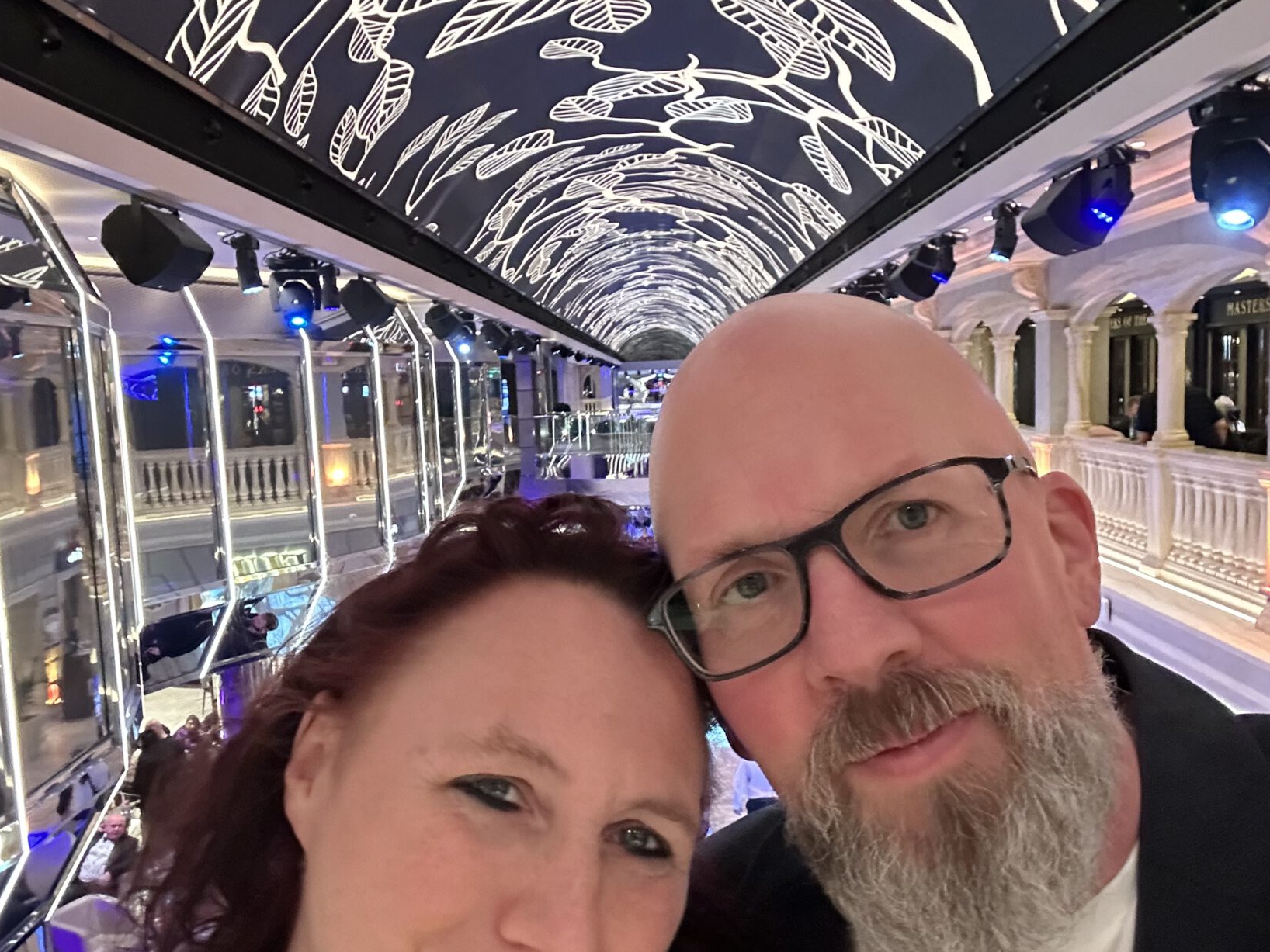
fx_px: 1321
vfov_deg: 39.6
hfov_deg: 51.3
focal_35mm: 36
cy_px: 541
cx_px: 618
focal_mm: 2.69
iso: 500
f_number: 1.9
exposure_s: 1/30
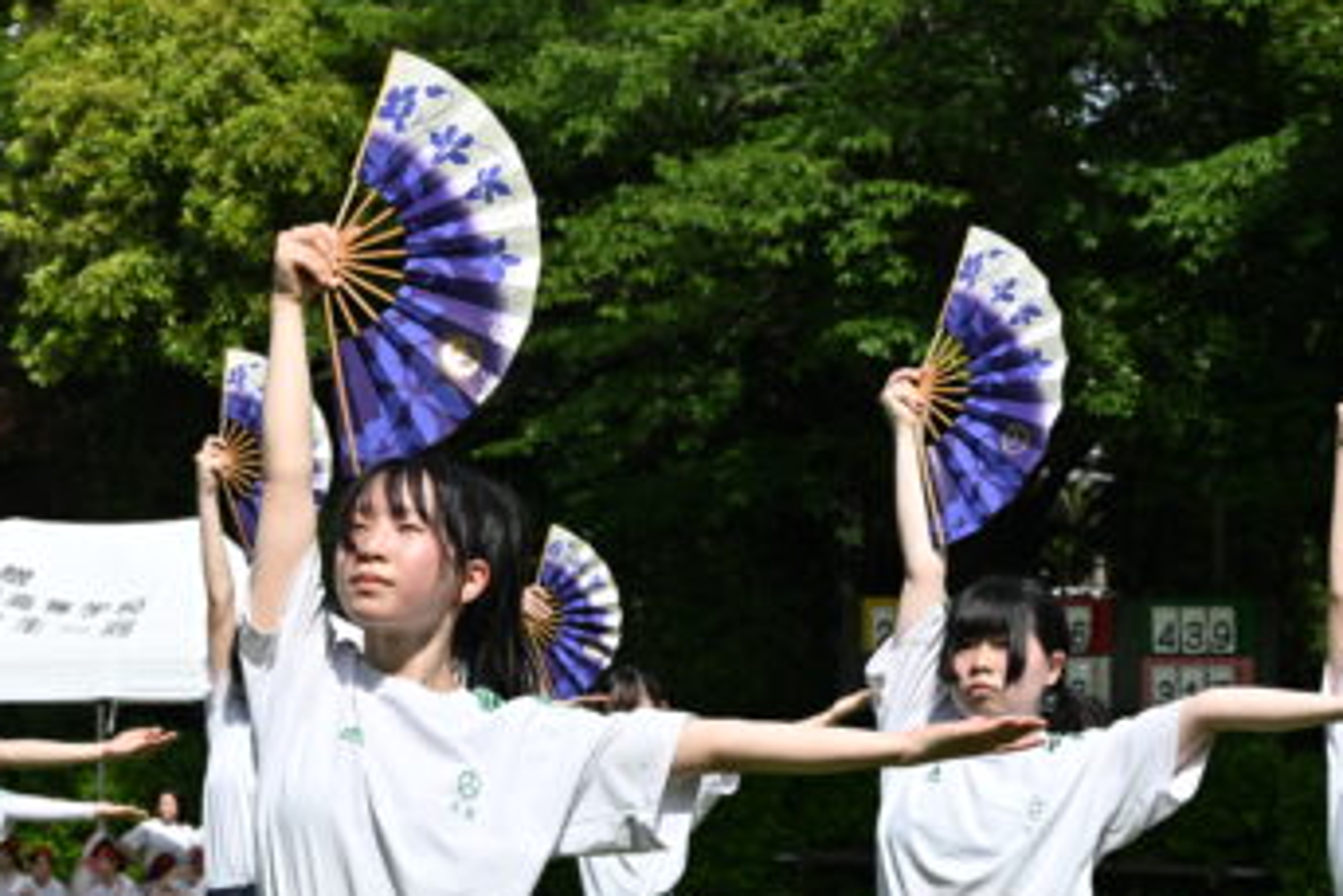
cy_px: 749
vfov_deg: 7.6
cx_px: 439
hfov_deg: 11.4
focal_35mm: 180
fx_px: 6717
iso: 100
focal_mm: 58
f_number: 7.1
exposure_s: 1/400
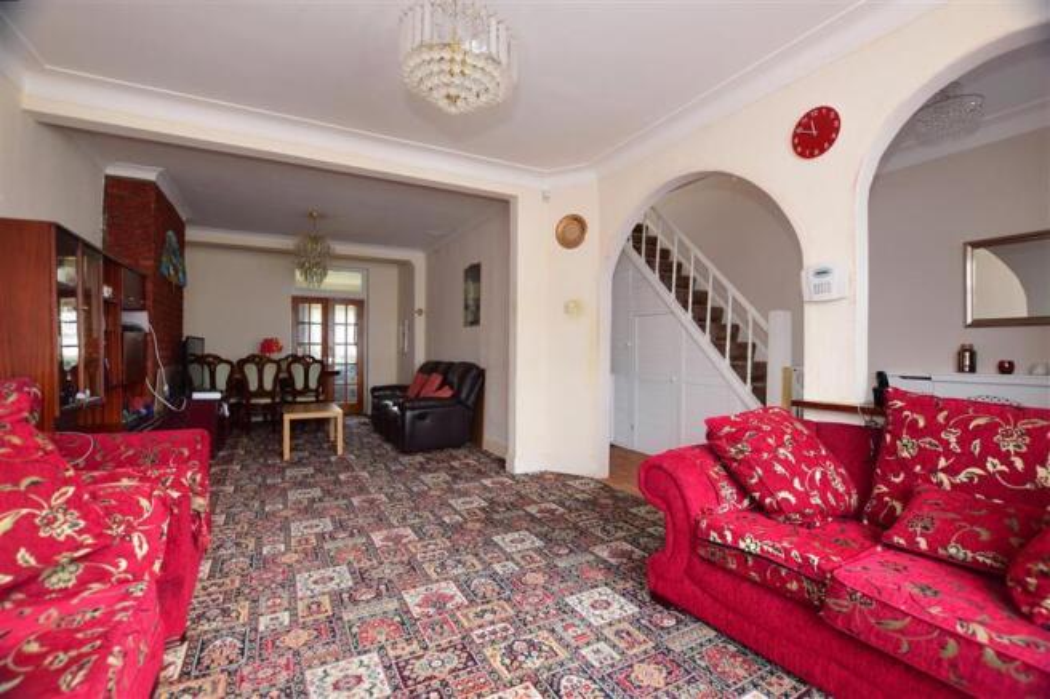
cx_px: 525
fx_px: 437
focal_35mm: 15
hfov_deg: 100.4
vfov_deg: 77.3
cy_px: 350
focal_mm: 10
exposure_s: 1/6
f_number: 6.3
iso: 400
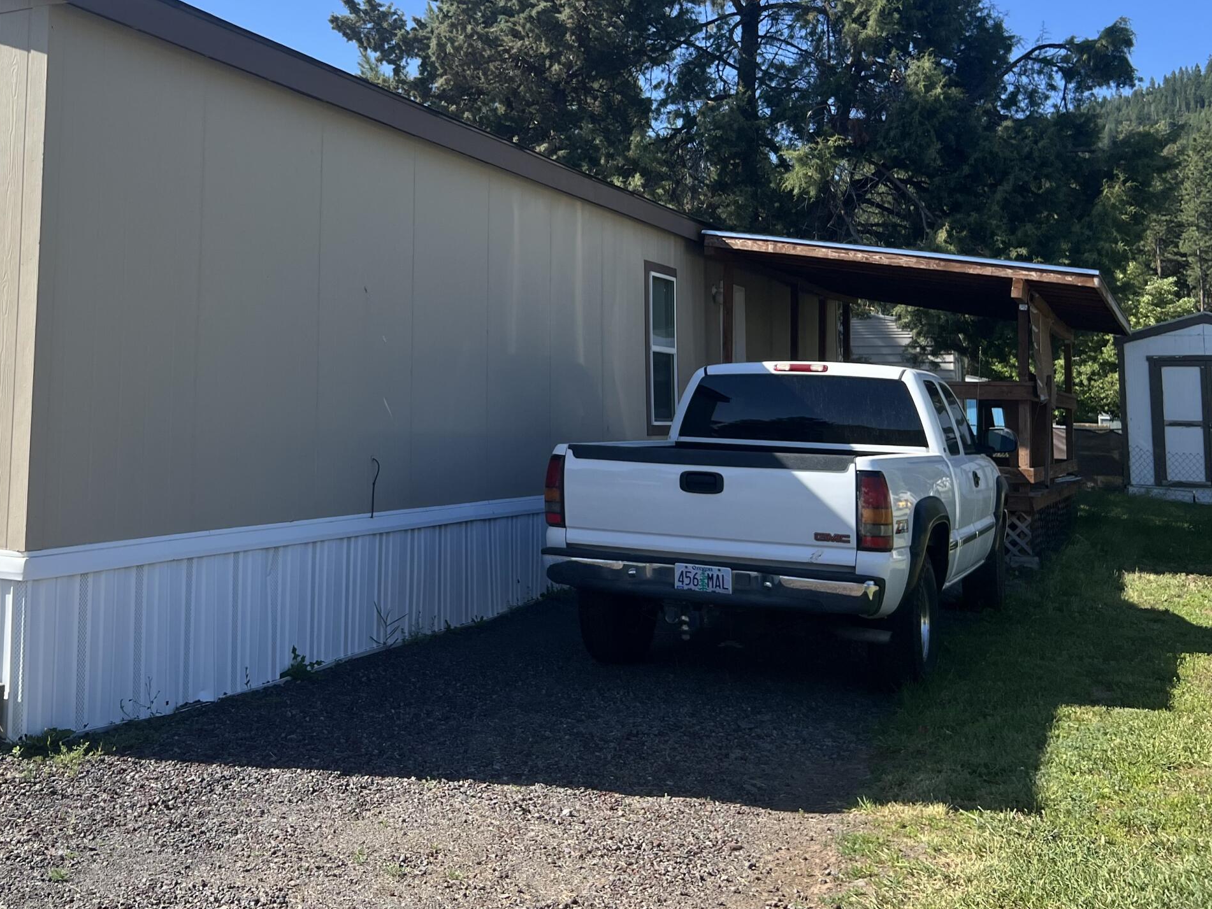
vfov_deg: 34.5
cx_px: 365
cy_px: 247
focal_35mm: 41
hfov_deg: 44.8
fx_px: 1436
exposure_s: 1/2513
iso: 50
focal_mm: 5.7
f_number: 1.5
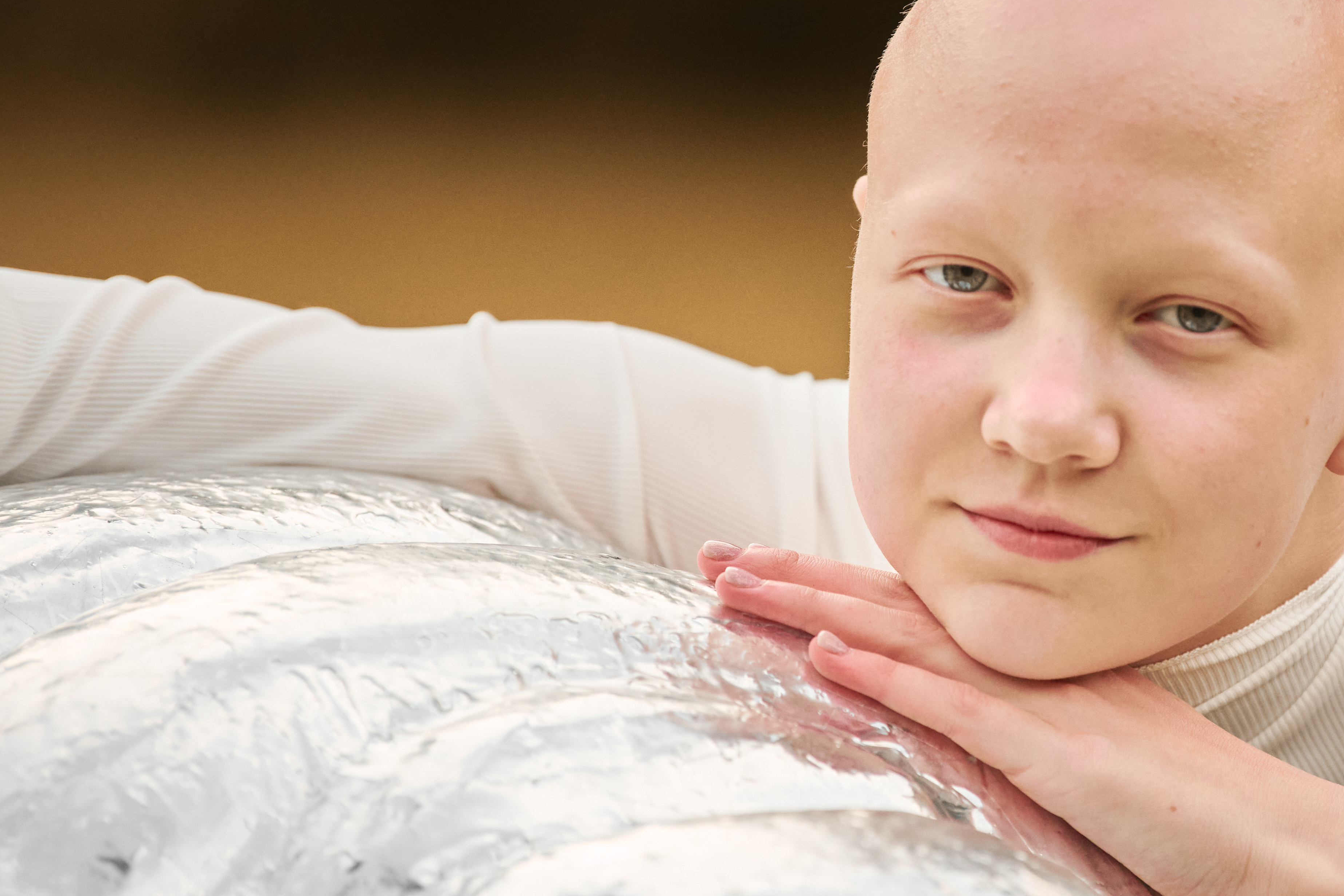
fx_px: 13850
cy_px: 466
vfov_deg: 3.7
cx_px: 918
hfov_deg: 5.6
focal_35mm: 371
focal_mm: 170
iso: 1000
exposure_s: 1/4000
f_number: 2.8
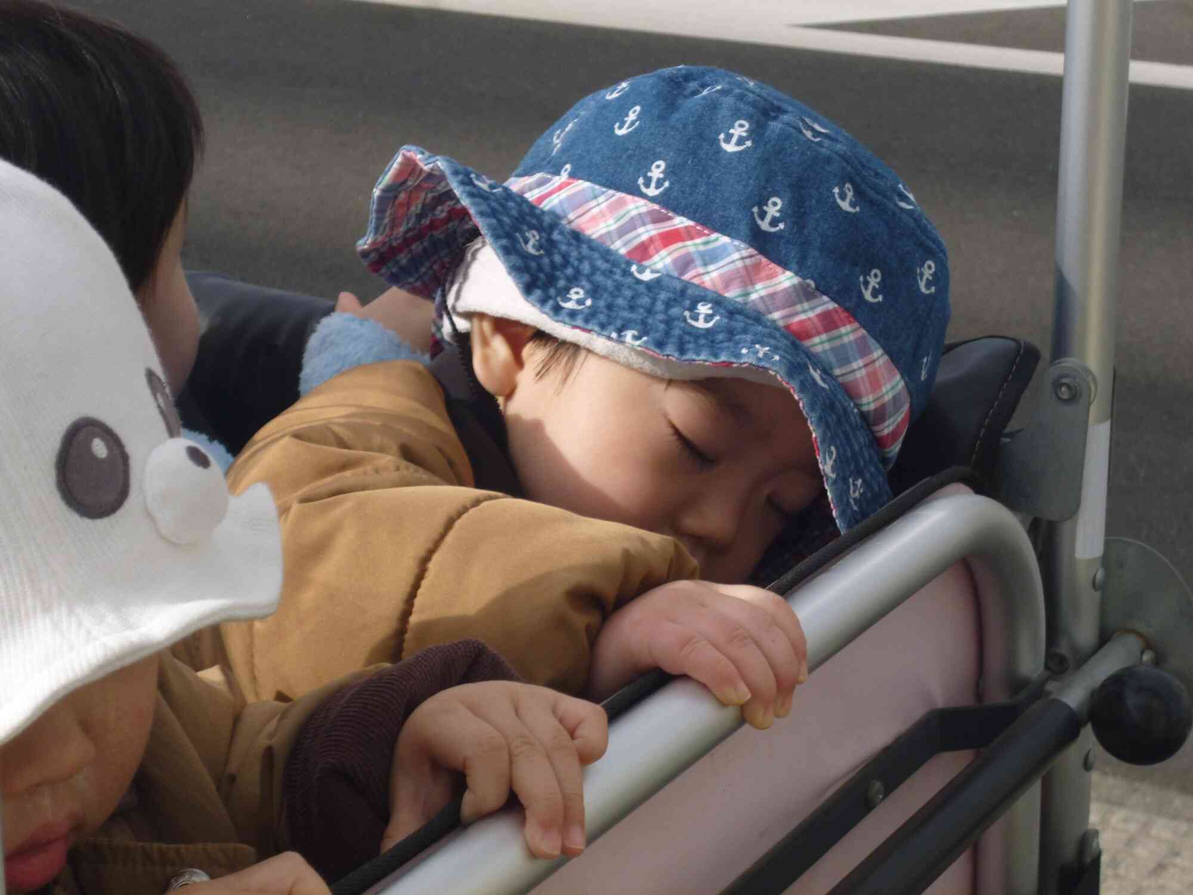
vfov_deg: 17.0
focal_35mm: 87
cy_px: 448
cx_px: 596
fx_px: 2998
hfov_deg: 22.5
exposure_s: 1/320
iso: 100
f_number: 5.8
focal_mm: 15.5
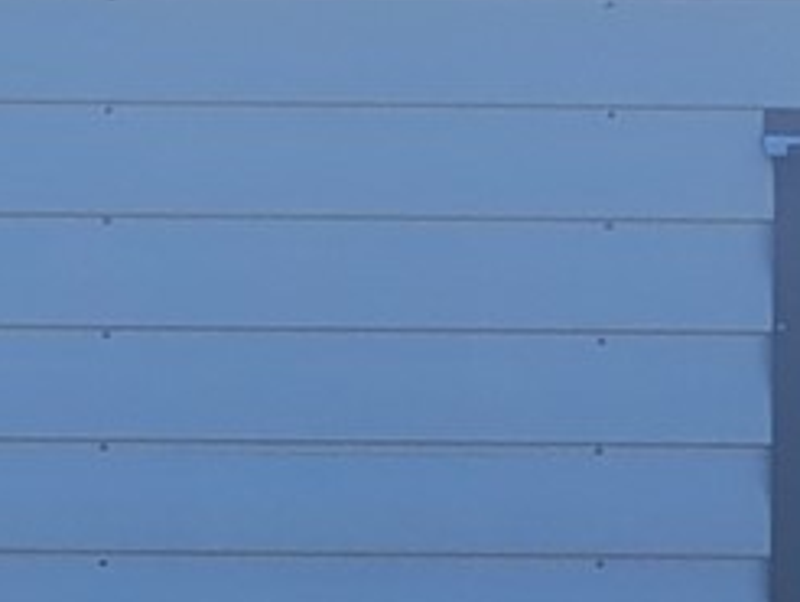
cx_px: -1317
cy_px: 495
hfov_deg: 9.8
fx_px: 3910
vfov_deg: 8.8
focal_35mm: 169
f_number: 1.8
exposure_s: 1/2410
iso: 40
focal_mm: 5.4
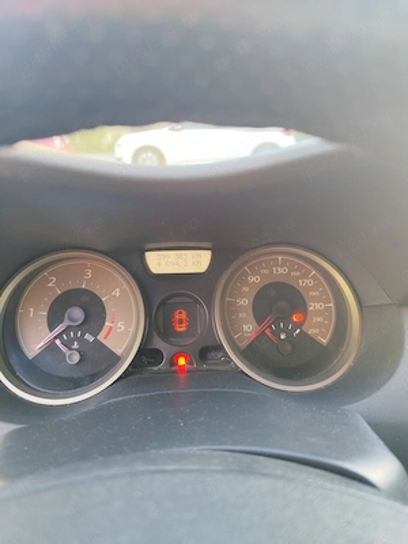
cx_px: 204
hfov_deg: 58.9
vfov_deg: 73.9
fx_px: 361
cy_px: 272
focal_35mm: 23
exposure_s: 1/50
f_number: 1.65
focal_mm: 6.14
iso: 160
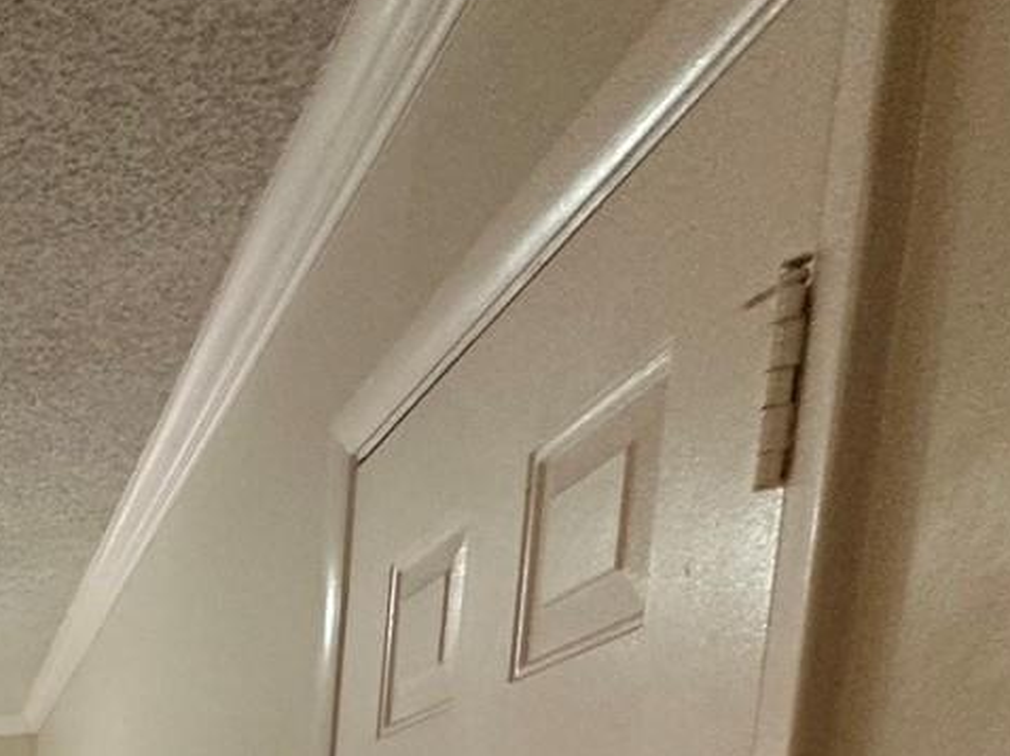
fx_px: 1370
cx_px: -589
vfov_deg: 23.7
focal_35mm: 47
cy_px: 1169
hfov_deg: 26.2
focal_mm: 2.22
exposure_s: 1/120
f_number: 2.2
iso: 320
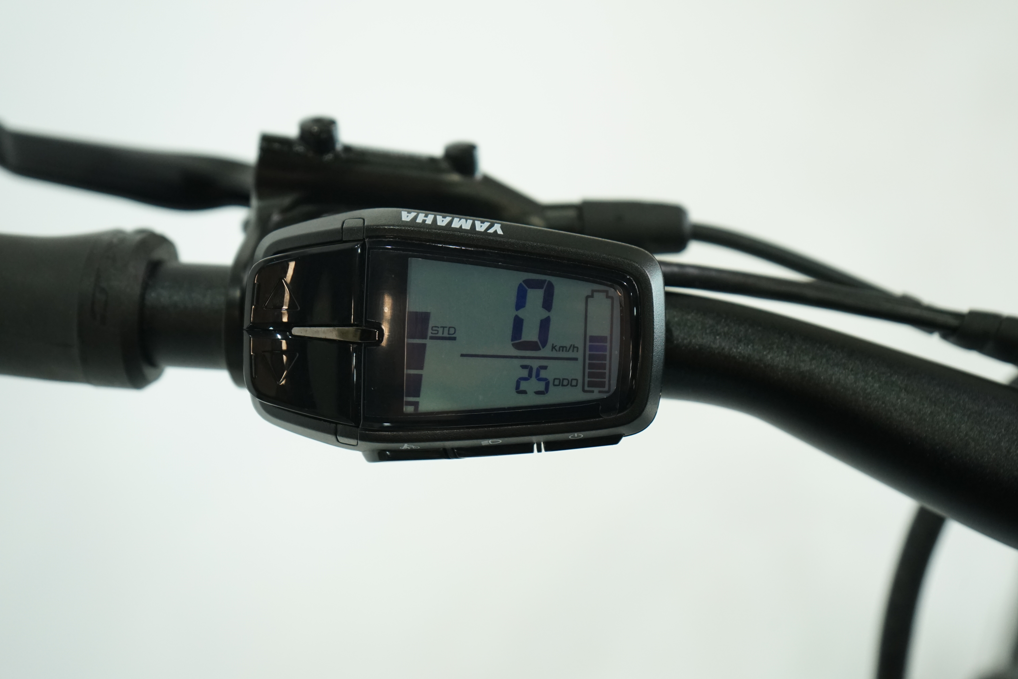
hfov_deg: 31.4
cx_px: 509
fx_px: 1810
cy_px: 340
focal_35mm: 64
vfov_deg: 21.2
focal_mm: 64
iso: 1600
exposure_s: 1/200
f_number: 5.6
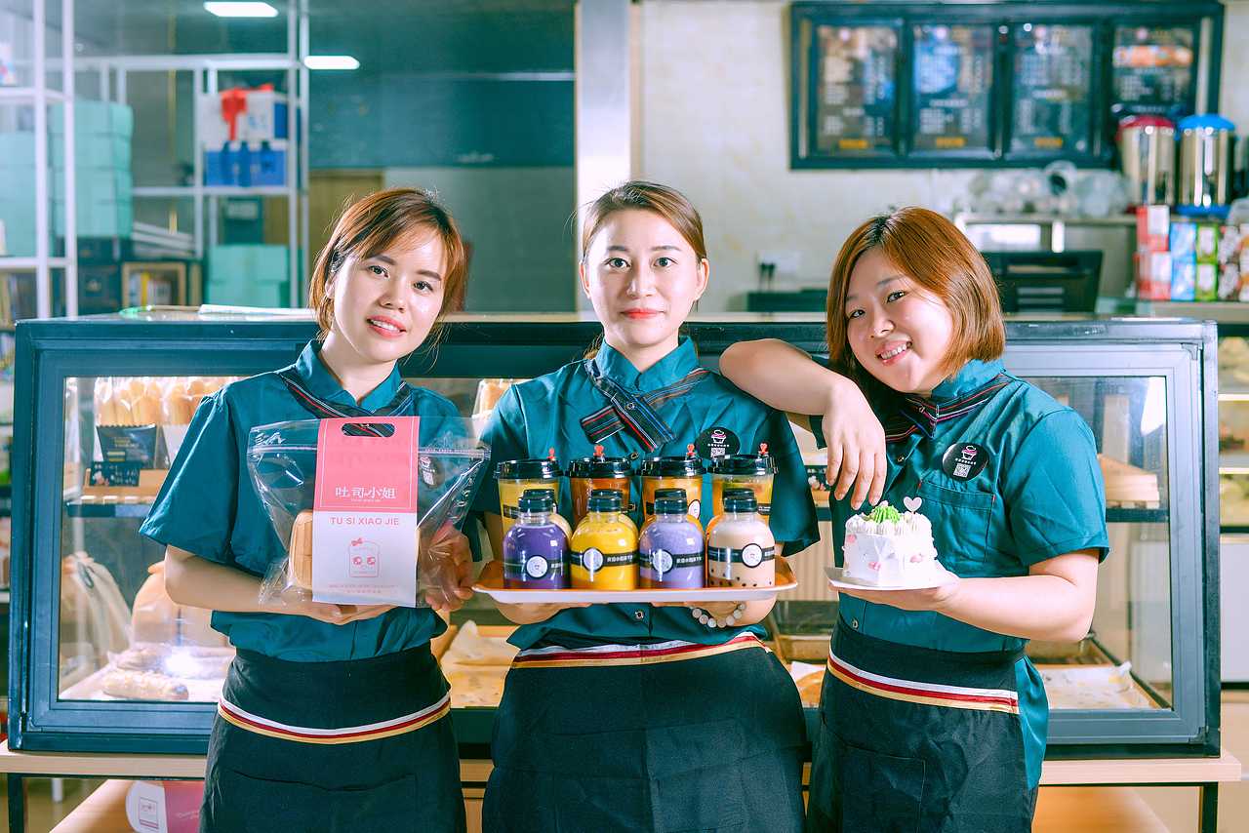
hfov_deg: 39.6
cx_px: 624
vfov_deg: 27.0
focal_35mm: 50
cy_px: 416
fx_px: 1735
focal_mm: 50
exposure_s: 1/125
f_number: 3.5
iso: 100
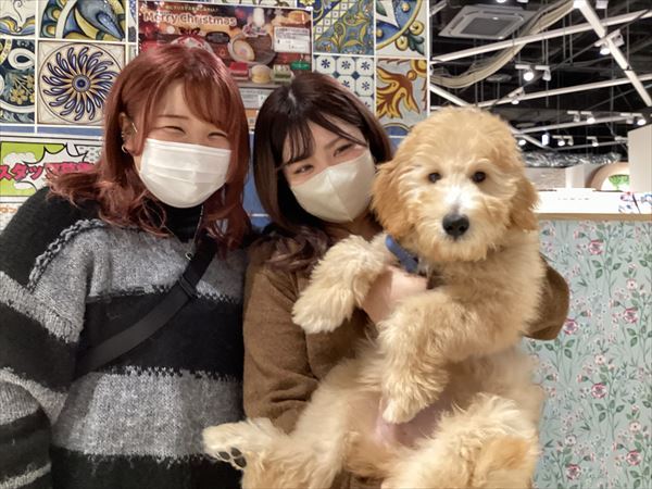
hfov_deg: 58.4
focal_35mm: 31
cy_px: 244
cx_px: 326
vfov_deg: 45.4
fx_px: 584
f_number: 2.4
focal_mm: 3.3
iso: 200
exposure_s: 1/60
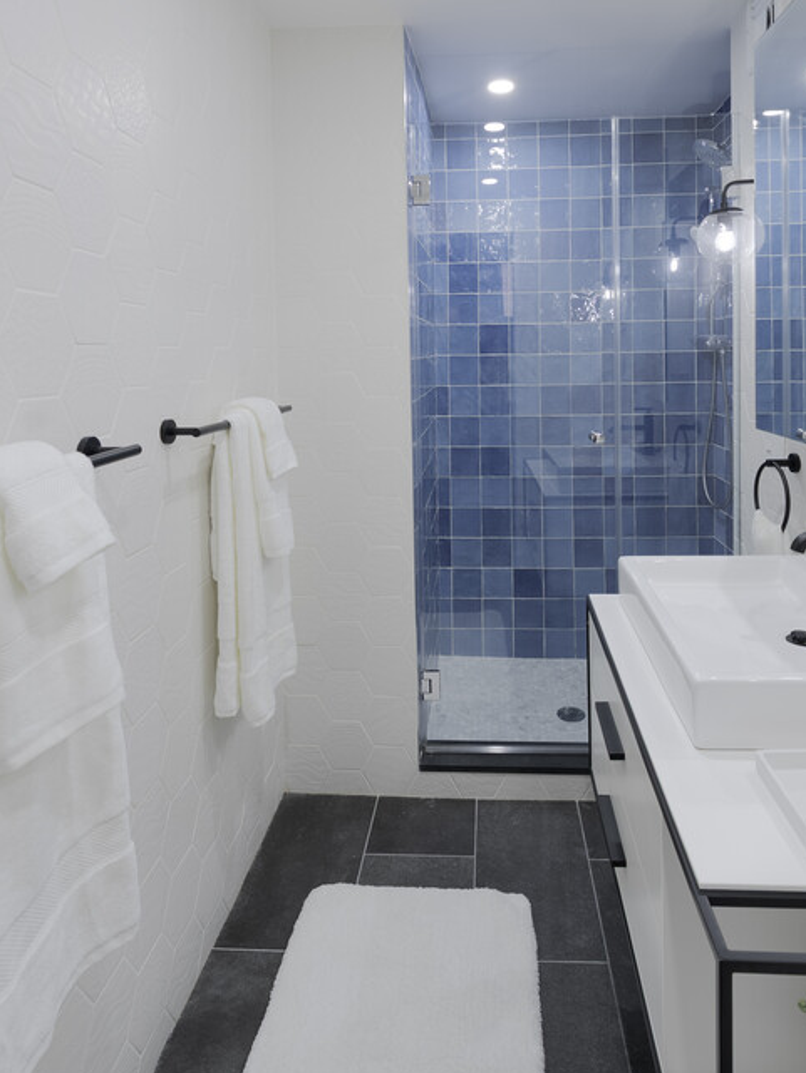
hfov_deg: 63.3
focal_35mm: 21
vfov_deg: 76.7
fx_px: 652
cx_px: 451
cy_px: 367
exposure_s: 3.2
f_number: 7.1
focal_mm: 14
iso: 100
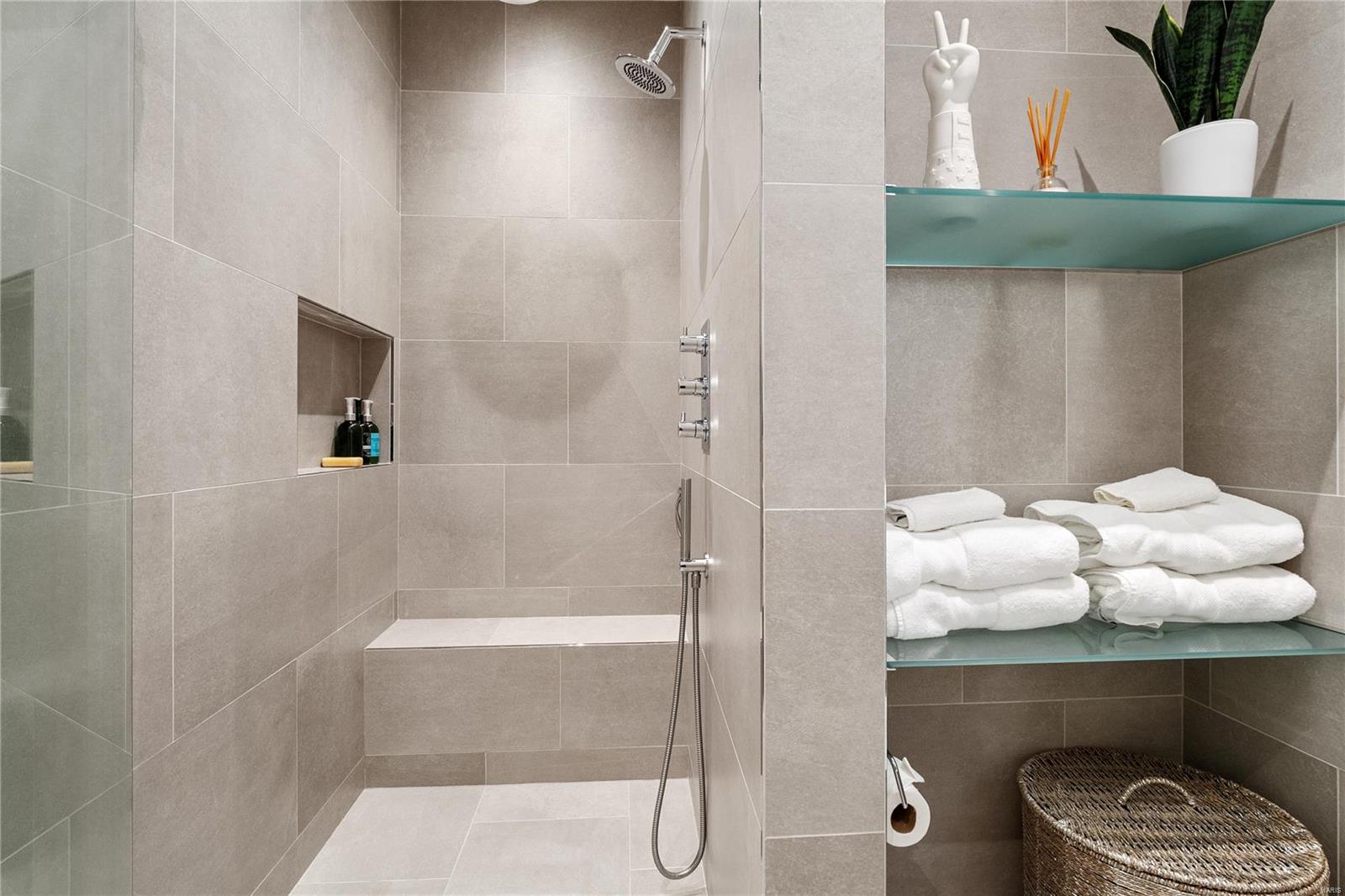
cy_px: 448
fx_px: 598
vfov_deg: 73.7
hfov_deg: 96.7
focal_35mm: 16
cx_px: 672
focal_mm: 8
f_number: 6.3
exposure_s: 1/10
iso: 400
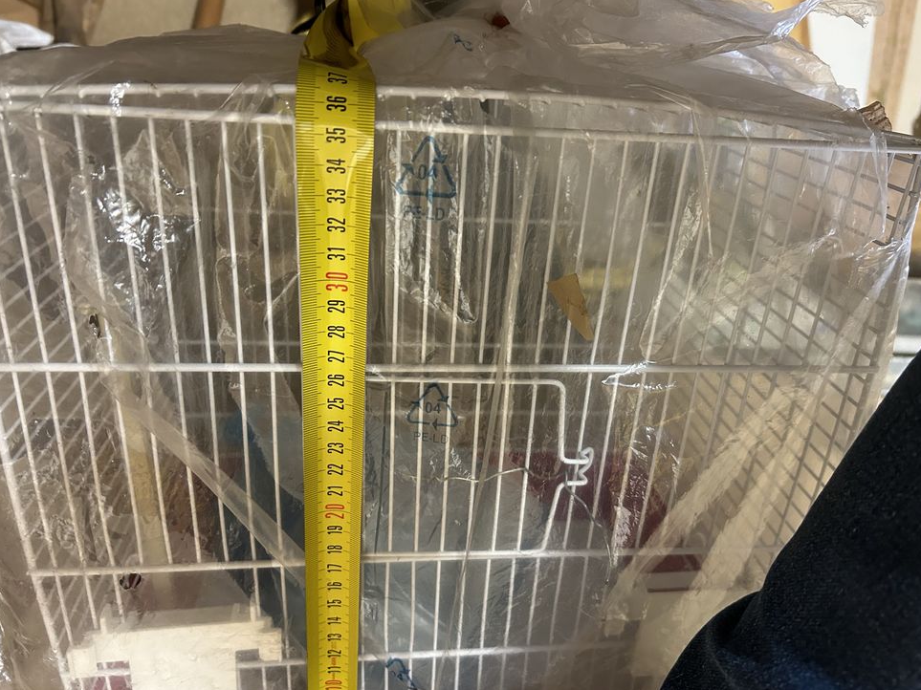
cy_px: 341
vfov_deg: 51.3
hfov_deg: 65.3
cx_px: 475
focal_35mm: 27
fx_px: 718
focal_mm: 5.7
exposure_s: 1/50
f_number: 1.5
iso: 400
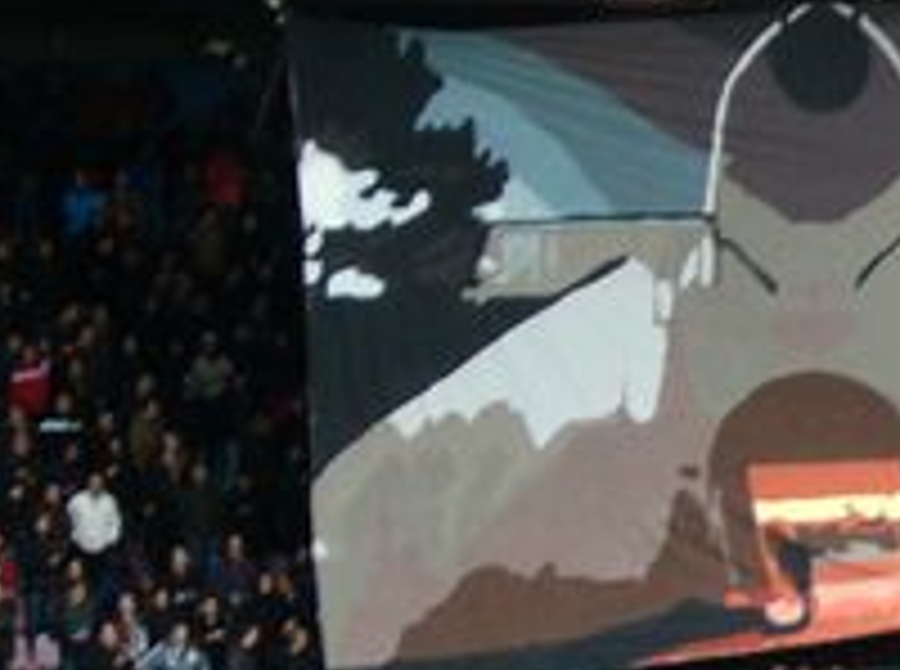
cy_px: 299
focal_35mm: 300
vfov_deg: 4.9
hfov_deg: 6.6
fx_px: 7781
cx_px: 1215
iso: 150
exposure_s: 1/13
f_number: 4.9
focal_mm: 17.4
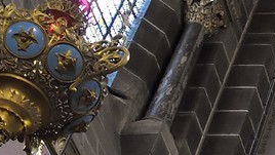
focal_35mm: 150
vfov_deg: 7.3
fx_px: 1094
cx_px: 664
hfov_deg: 11.7
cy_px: 432
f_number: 8
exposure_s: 1/5
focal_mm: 24
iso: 1600
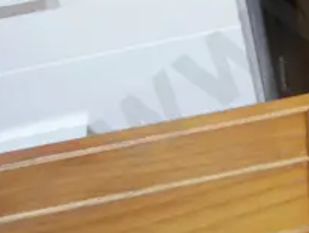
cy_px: -306
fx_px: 1242
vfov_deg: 9.6
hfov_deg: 11.8
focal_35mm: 139
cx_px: 716
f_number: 3.5
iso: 1250
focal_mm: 14
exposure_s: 1/60
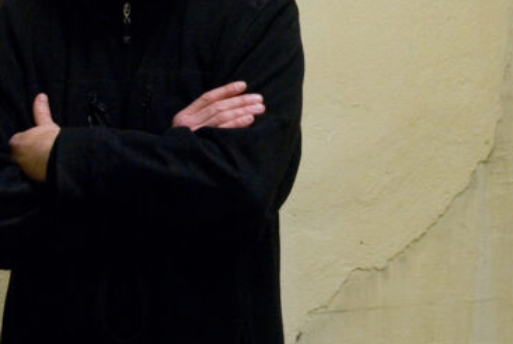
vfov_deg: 6.4
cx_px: 342
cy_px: 6
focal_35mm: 215
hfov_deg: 9.6
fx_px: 3067
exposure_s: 1/125
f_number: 3.5
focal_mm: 70
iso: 640
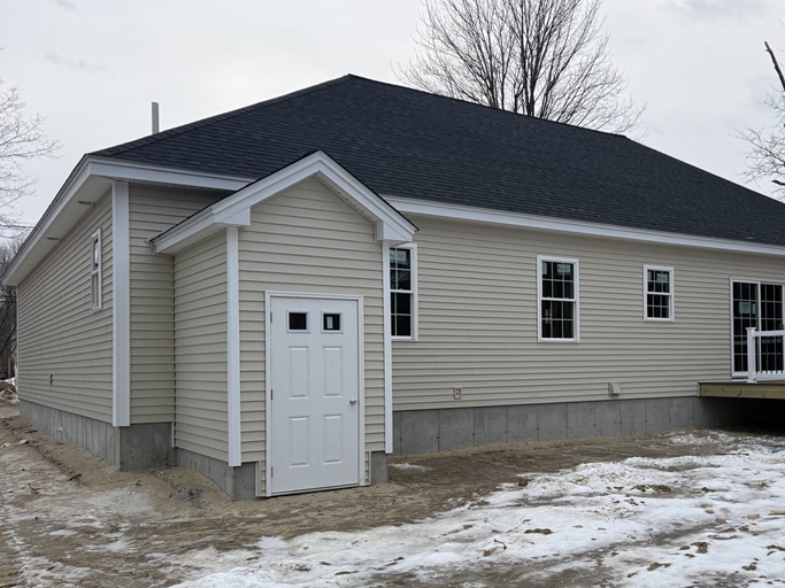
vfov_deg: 39.5
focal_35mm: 36
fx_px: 816
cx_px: 586
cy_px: 345
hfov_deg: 49.4
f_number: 1.78
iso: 80
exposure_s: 1/448
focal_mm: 6.76
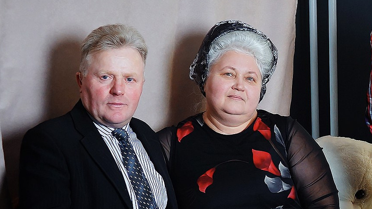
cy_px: 180
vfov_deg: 6.6
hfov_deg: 11.2
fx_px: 1815
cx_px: 589
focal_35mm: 184
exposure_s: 1/200
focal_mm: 50
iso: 400
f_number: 3.5
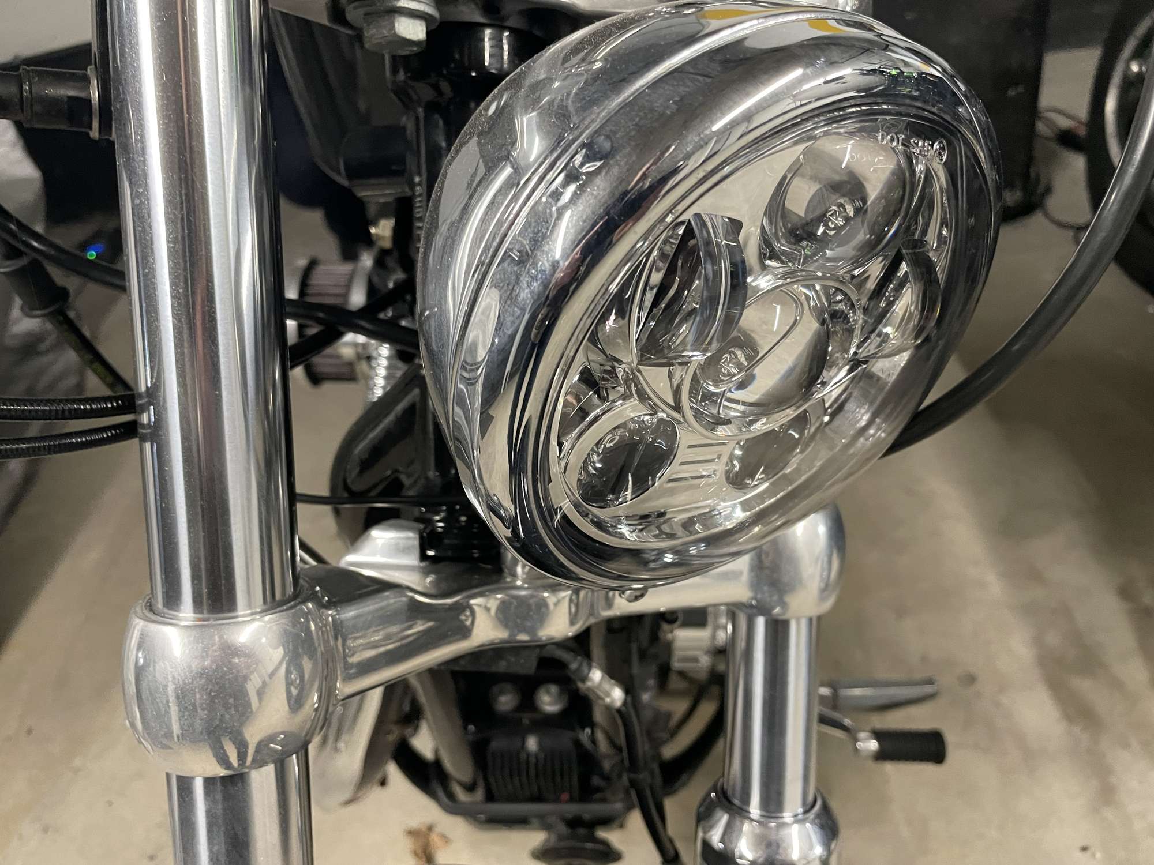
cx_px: 577
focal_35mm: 26
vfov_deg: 53.1
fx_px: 867
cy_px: 432
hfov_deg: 67.3
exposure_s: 1/50
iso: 400
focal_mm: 4.2
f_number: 1.6
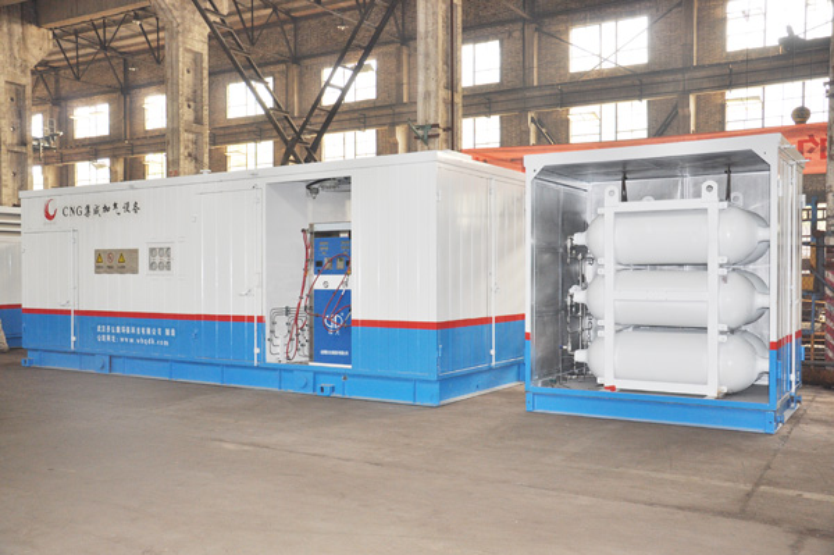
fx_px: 833
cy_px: 278
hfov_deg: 53.2
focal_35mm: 36
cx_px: 417
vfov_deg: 36.8
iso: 560
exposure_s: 1/125
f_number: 3.8
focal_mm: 24
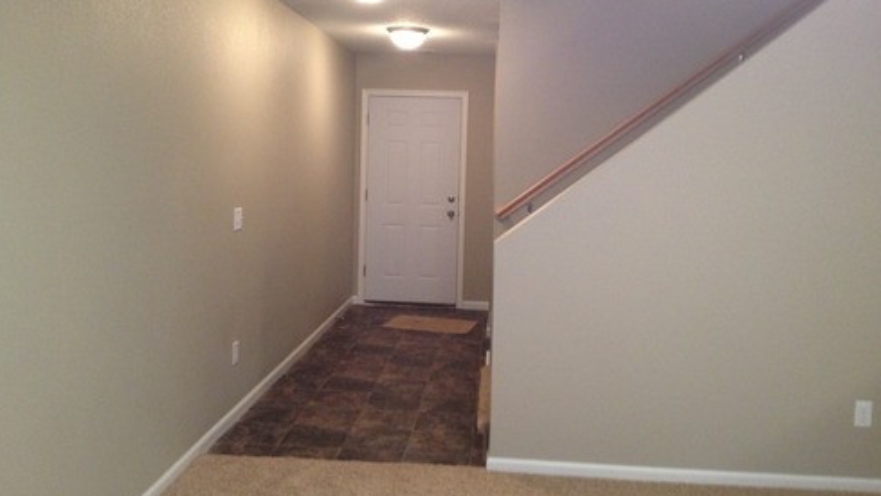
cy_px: 210
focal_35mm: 39
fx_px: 911
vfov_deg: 30.4
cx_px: 438
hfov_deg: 51.6
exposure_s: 1/20
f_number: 2.4
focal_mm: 4.28
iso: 200
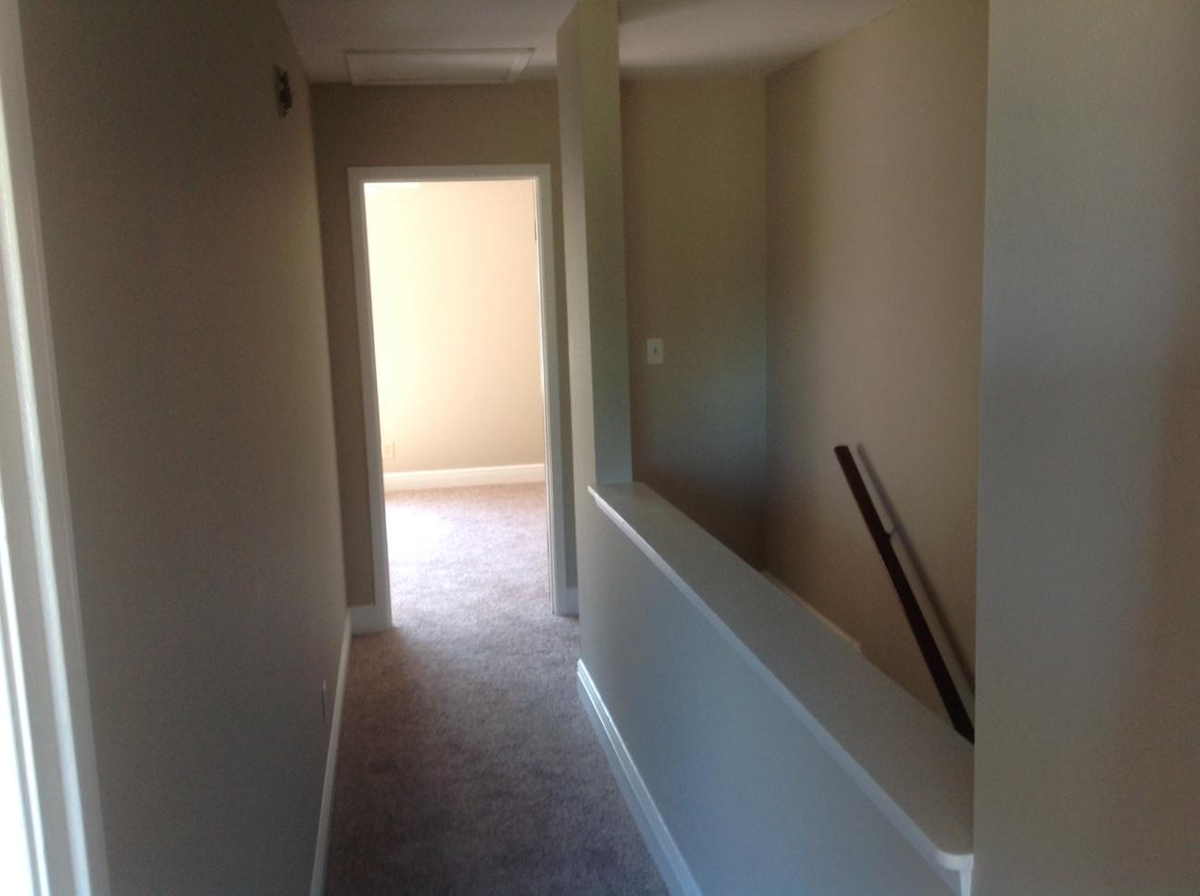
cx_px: 600
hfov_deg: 52.7
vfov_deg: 40.6
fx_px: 1212
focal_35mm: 35
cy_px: 448
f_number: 2.4
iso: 80
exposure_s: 1/15
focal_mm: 4.28
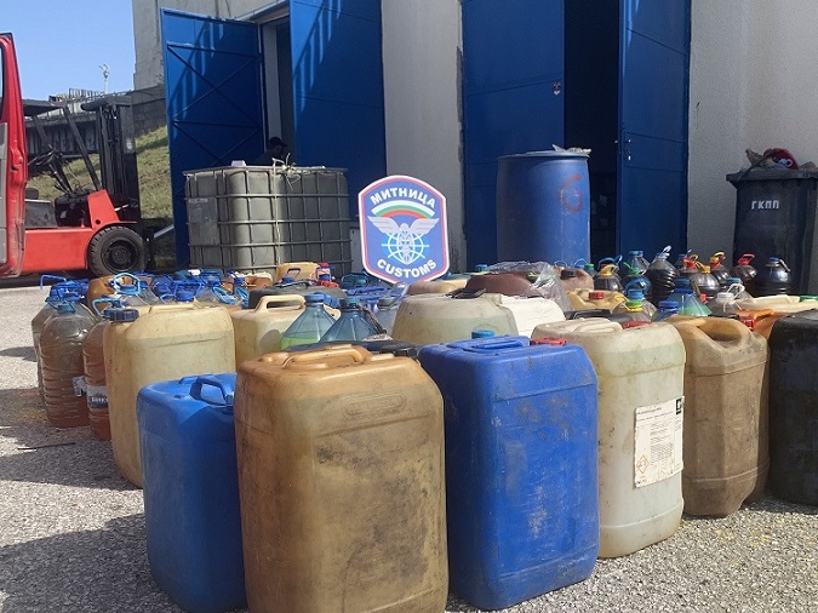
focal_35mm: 35
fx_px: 827
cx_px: 476
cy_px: 346
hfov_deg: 52.4
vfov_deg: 40.6
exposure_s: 1/1314
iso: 25
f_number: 1.8
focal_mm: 4.25
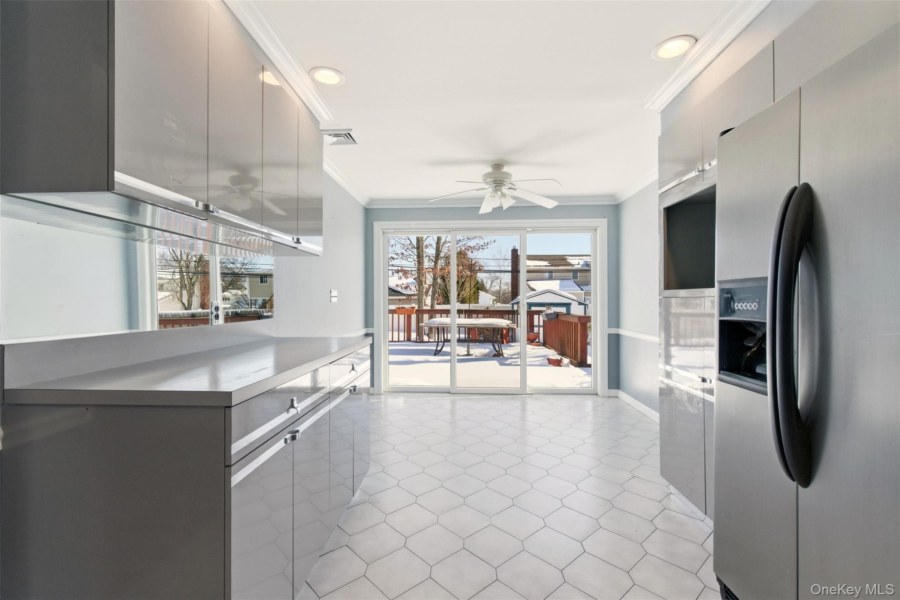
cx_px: 450
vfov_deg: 73.8
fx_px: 400
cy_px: 300
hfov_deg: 96.7
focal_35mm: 16
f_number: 9
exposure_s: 1/500
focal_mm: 16
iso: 250
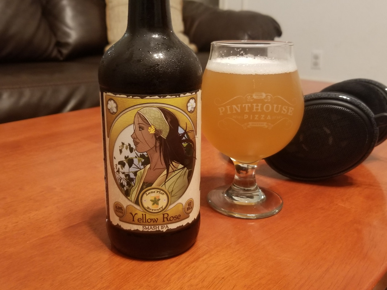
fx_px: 291
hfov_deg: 67.3
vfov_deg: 53.1
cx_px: 194
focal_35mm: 26
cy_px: 145
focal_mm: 4.25
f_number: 1.7
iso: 200
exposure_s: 1/11
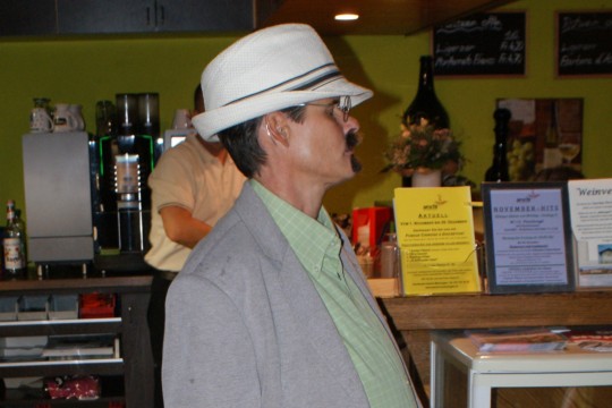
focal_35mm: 39
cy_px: 204
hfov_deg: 49.6
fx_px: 663
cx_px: 306
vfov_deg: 34.2
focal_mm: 26
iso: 400
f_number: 5.6
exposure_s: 1/60
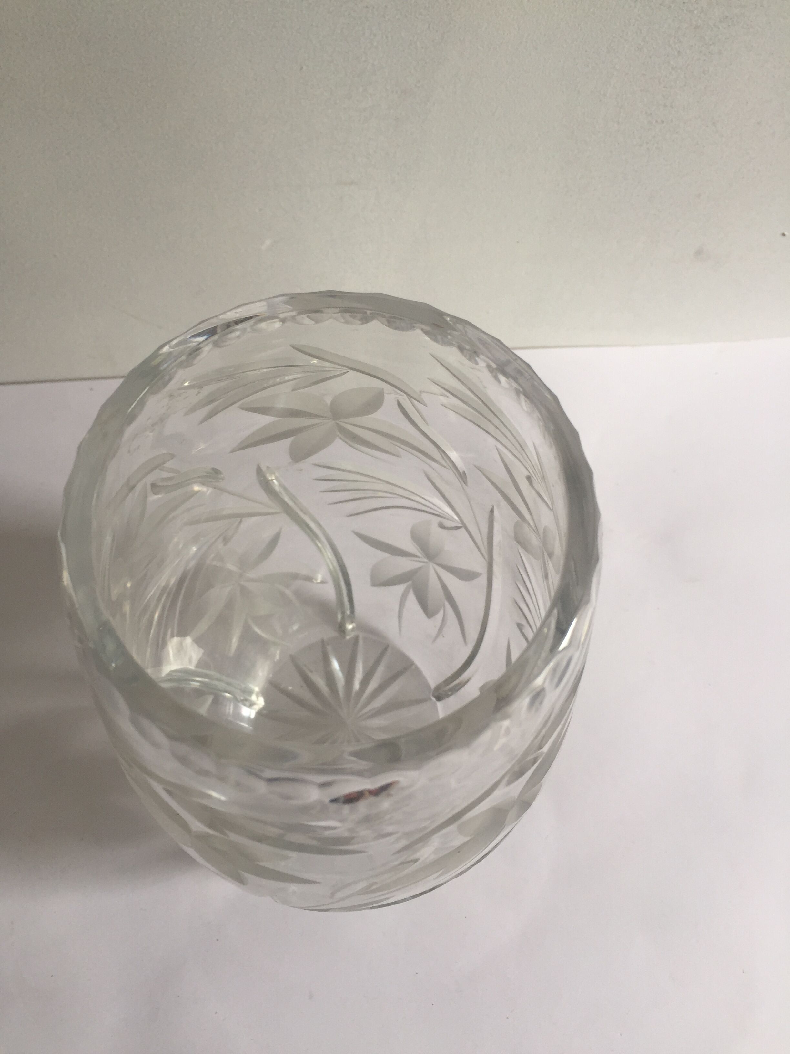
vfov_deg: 61.7
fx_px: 882
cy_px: 527
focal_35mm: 29
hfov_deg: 48.2
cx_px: 395
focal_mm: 4.15
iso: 32
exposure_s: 1/50
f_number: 2.2
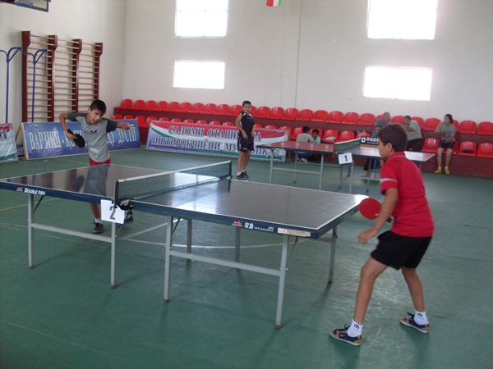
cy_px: 184
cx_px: 246
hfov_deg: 49.0
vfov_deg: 37.7
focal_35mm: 38
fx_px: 541
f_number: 2.8
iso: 100
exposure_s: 1/60
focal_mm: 6.3
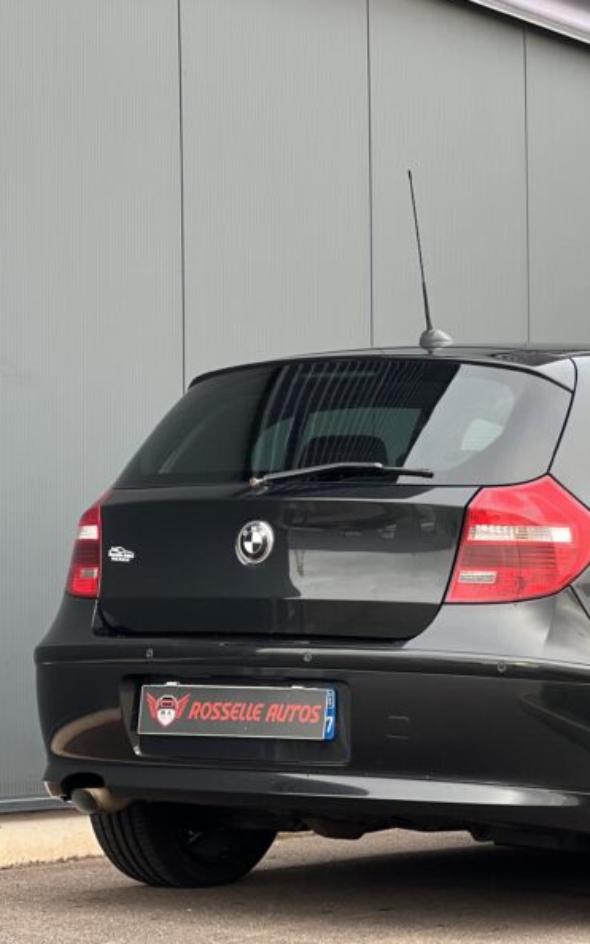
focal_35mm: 110
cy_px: 470
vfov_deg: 18.9
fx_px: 2831
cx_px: 612
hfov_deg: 11.8
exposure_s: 1/121
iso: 50
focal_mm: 9
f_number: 2.8
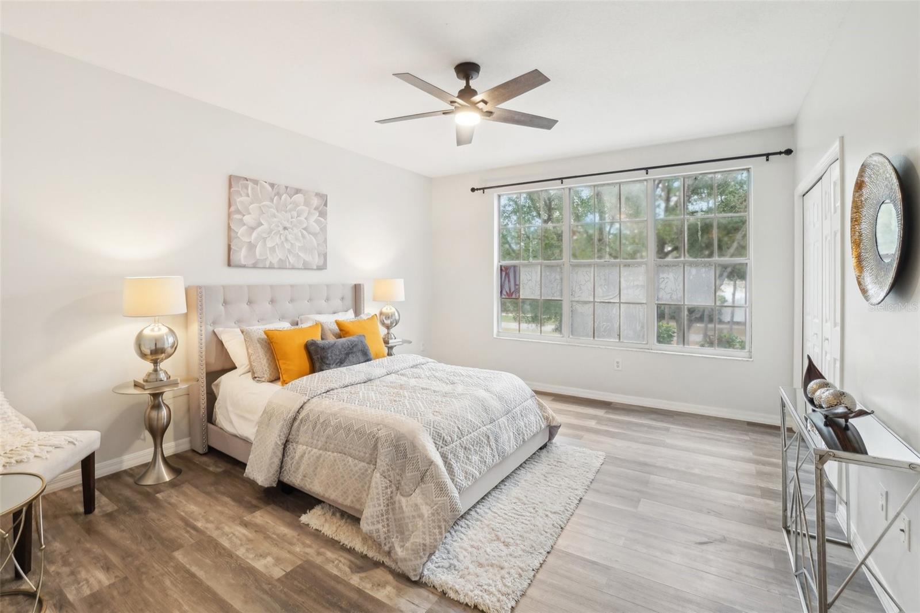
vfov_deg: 77.3
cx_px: 460
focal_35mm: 15
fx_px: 383
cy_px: 306
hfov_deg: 100.4
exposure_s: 1/15
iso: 400
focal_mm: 10
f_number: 8
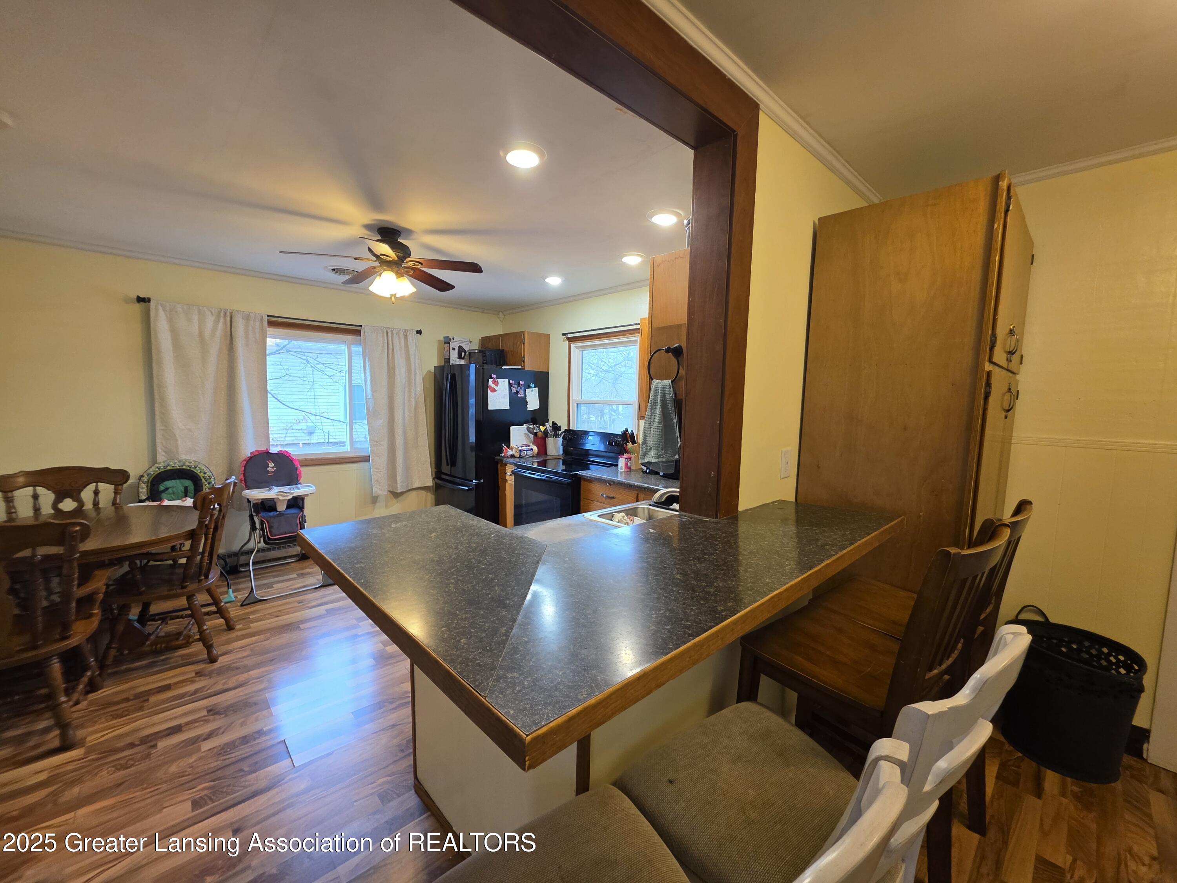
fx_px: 442
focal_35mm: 13
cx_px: 588
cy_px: 442
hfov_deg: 106.2
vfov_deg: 89.9
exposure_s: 1/60
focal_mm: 2.2
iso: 160
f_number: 1.9
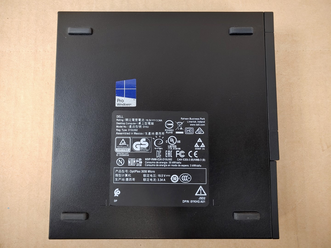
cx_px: 166
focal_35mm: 26
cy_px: 124
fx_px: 249
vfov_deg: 53.1
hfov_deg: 67.3
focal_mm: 4.36
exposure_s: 1/60
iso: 100
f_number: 1.8
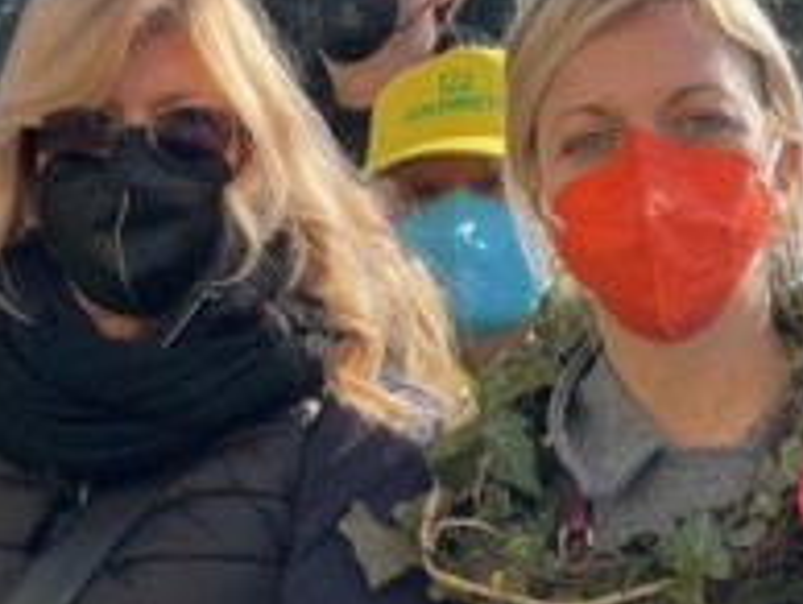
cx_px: 273
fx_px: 2114
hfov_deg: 21.4
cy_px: 476
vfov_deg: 16.2
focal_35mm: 91
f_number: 1.6
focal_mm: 4.2
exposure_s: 1/1043
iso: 32
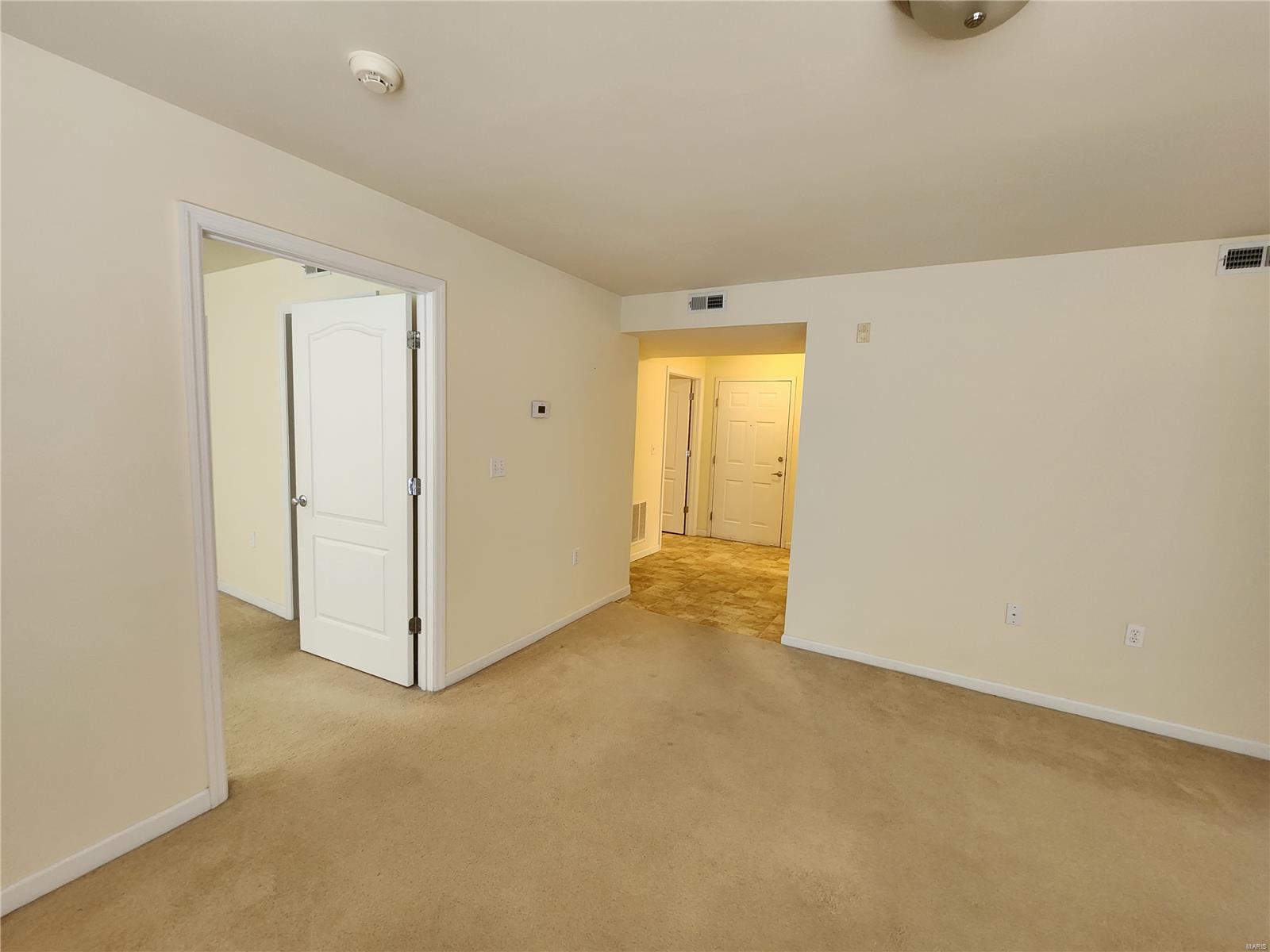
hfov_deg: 106.2
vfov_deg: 89.9
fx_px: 477
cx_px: 635
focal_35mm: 13
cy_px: 476
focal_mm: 2.2
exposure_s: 1/40
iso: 320
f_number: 2.2
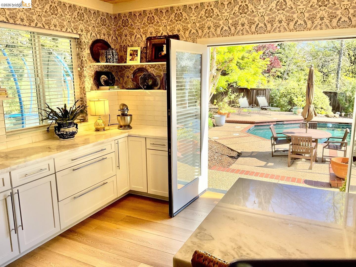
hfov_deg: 61.7
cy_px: 134
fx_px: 298
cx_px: 178
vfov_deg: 48.2
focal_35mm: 29
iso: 16
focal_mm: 3
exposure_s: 1/360
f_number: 1.8
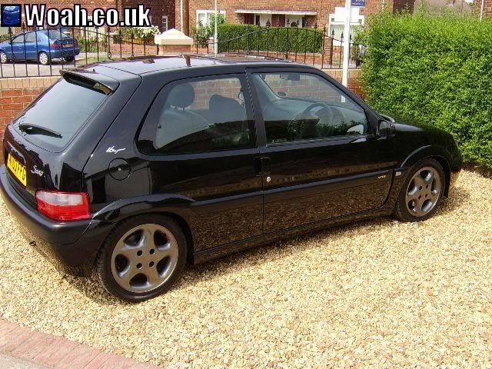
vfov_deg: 45.4
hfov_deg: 58.4
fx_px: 441
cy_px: 184
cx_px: 246
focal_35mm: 31
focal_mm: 8.13
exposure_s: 1/210
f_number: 5.6
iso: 71
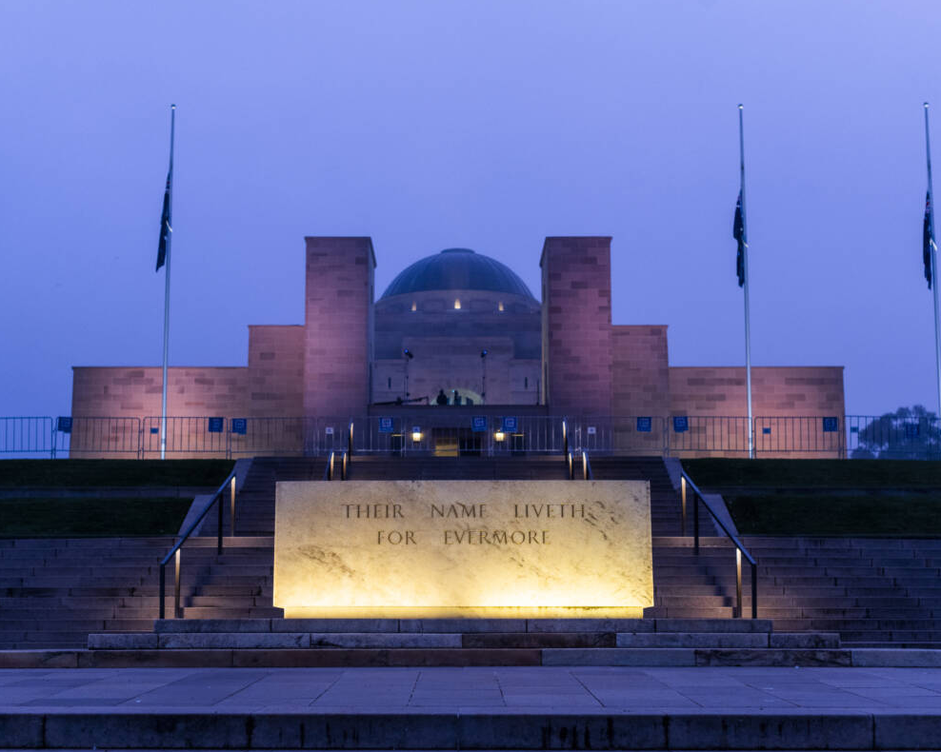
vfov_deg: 26.7
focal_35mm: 57
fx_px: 1587
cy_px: 377
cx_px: 462
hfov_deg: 33.0
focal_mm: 50
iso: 400
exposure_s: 1/13
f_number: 4
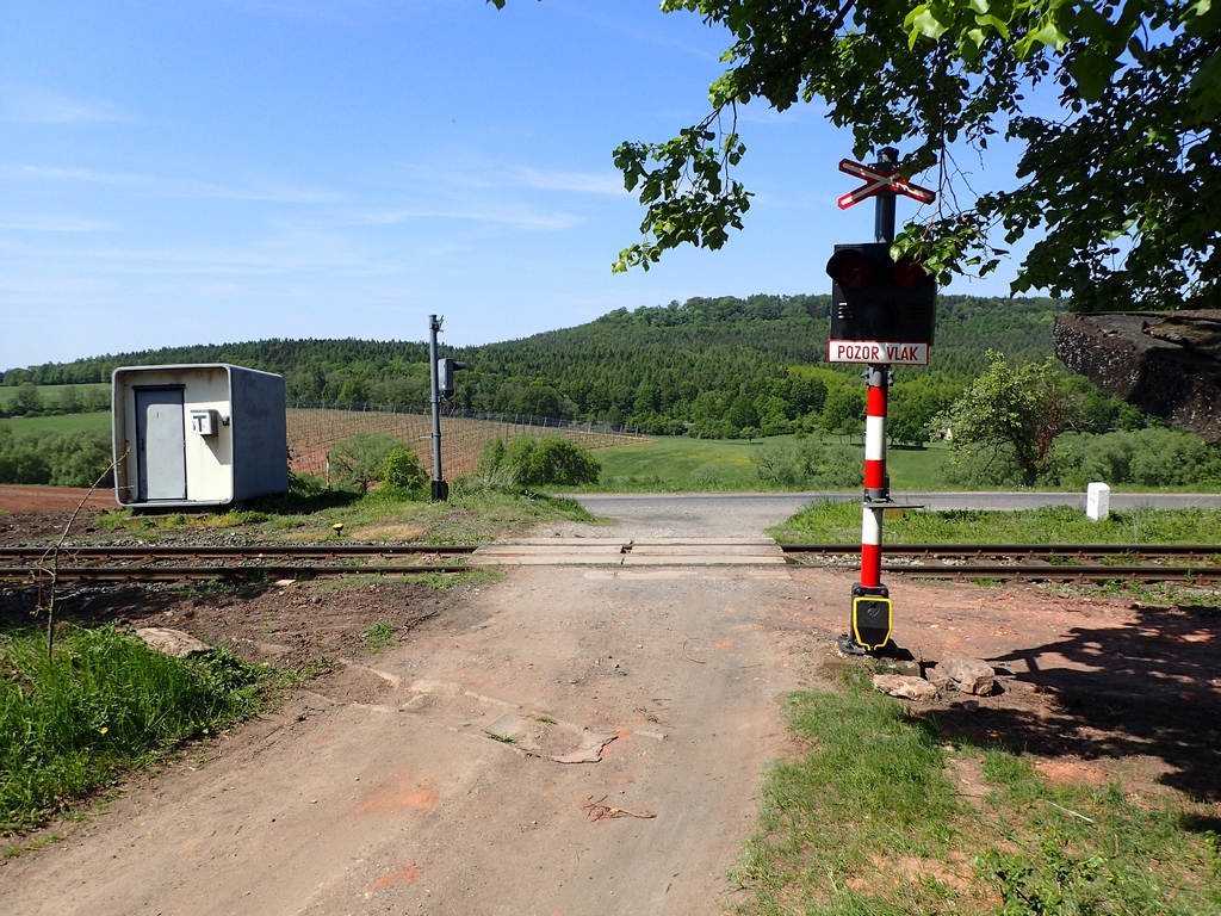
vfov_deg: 54.9
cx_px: 610
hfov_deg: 69.4
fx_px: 882
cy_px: 458
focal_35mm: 25
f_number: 8
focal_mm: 4.5
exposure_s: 1/200
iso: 100
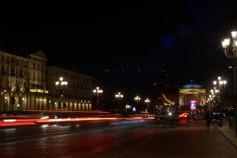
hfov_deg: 32.9
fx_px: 402
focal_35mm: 61
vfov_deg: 22.3
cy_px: 73
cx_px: 126
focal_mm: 50
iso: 100
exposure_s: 2
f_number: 16
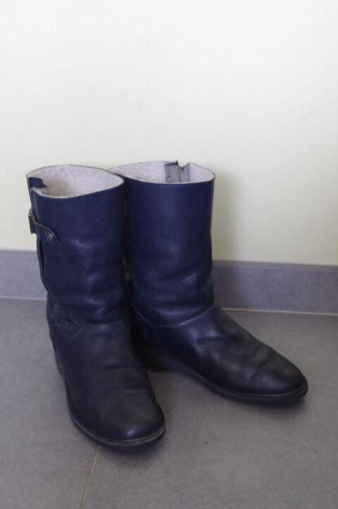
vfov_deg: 40.4
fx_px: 692
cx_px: 169
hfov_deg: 27.4
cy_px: 254
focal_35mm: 49
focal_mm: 32.5
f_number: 5.6
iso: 1600
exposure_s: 1/13
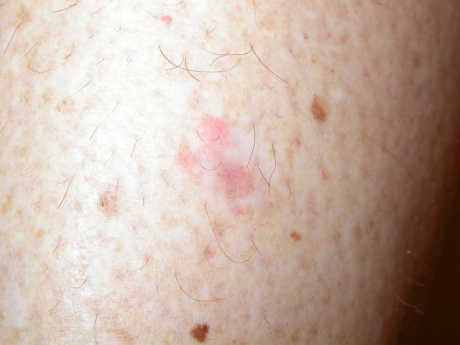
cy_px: 172
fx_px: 1037
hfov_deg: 25.0
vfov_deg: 18.9
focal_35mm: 78
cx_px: 230
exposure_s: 1/86.2
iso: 100
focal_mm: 16.2
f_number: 6.3
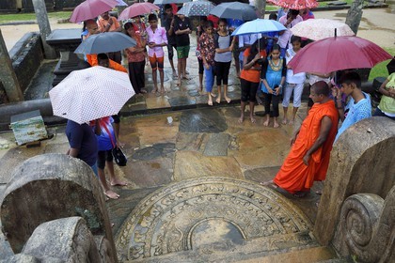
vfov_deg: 45.0
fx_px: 318
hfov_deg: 63.7
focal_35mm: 29
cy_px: 132
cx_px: 198
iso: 1600
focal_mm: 29
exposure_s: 1/125
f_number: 8
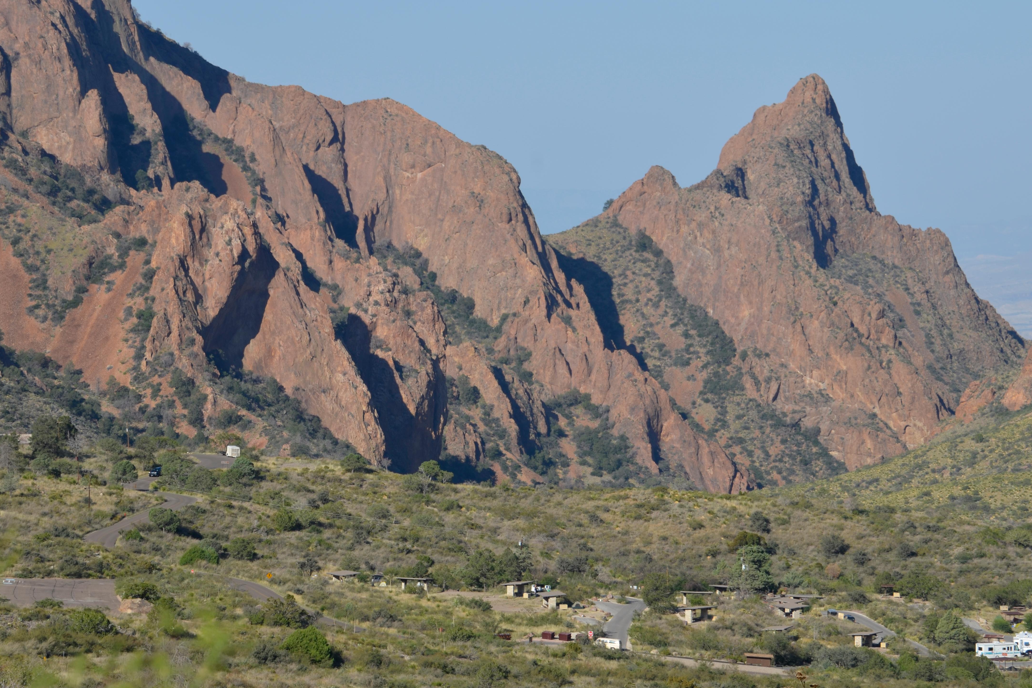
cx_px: 493
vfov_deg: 8.9
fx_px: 4414
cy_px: 355
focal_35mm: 154
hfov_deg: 13.3
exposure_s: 1/250
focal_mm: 90
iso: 100
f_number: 8
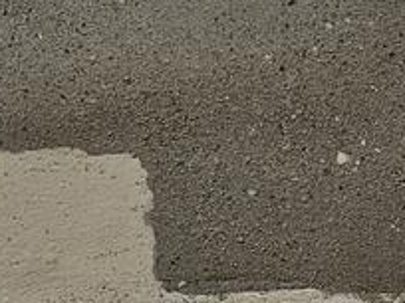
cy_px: 208
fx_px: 1521
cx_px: 453
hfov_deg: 14.8
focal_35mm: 130
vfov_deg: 11.4
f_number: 1.8
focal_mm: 5.4
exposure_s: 1/25
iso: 800
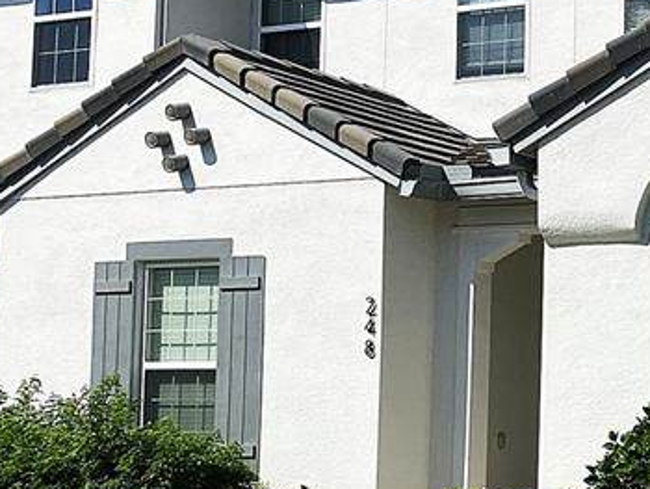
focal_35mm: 76
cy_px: 305
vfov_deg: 19.4
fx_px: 1428
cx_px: 930
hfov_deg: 22.0
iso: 32
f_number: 1.8
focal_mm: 4.25
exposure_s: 1/6061
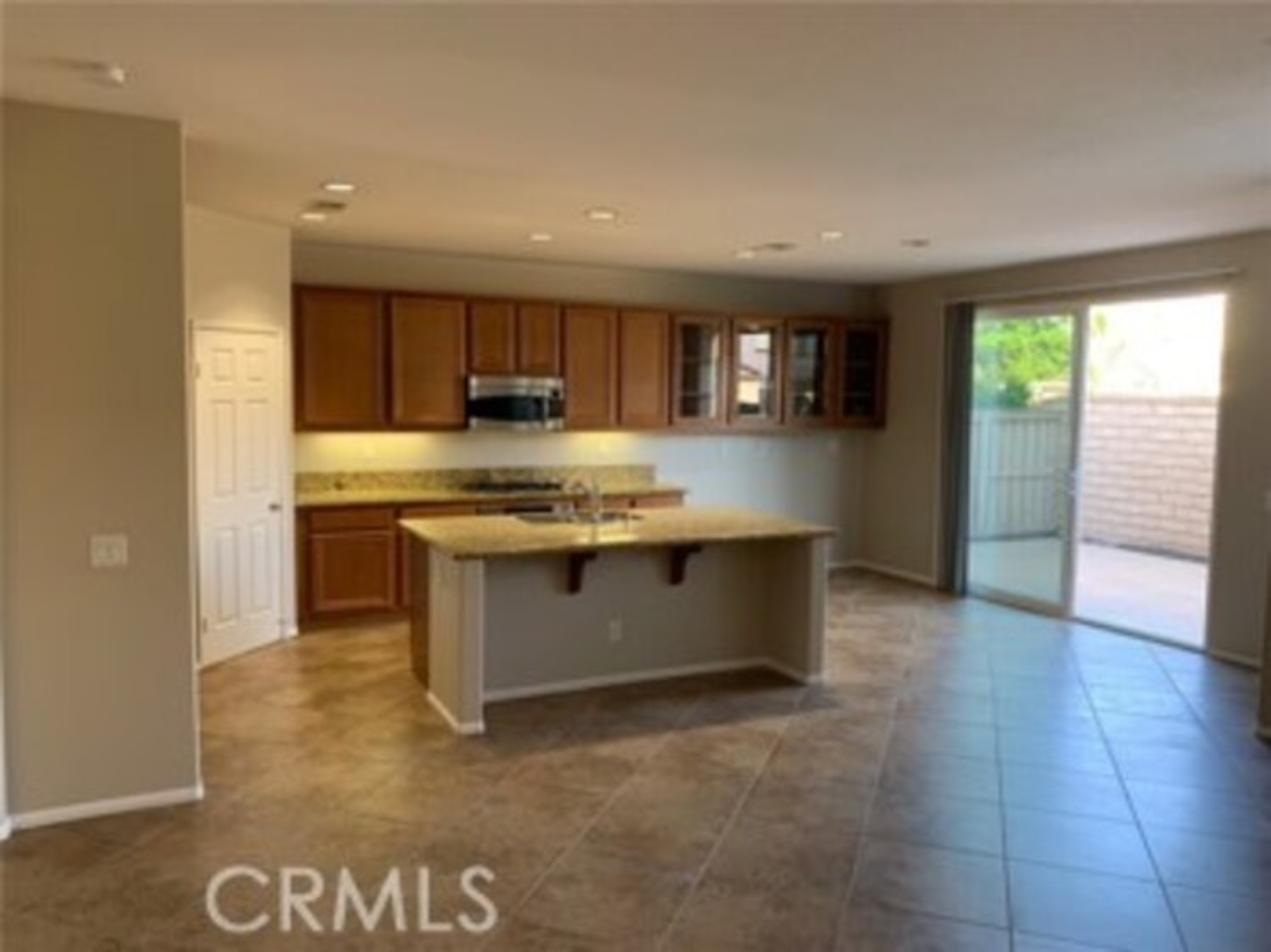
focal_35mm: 26
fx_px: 954
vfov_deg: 53.0
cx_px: 636
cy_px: 476
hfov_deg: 67.3
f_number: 1.8
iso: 64
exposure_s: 1/60
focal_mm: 4.25
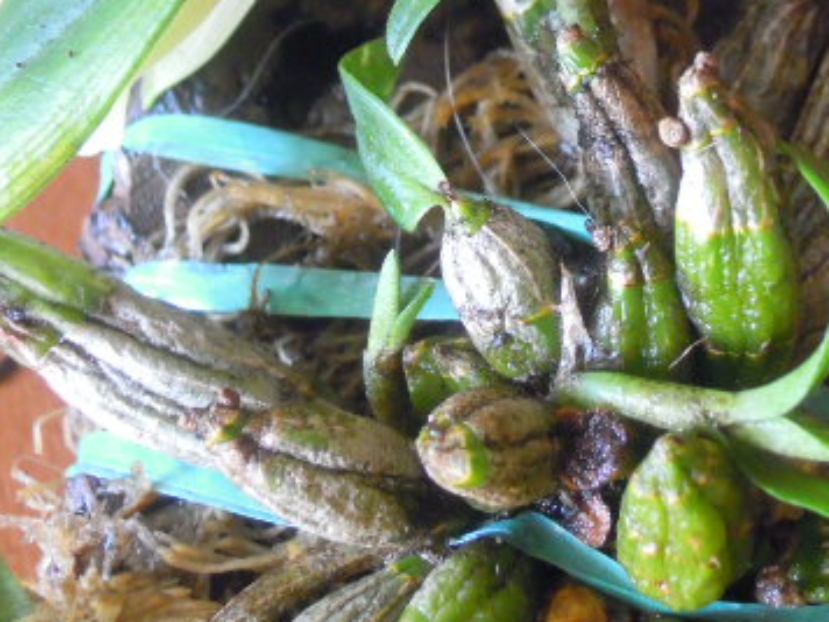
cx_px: 531
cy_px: 77
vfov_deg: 15.1
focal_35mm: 97
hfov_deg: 20.2
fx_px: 2323
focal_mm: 9.6
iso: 720
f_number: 3.7
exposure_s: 1/80
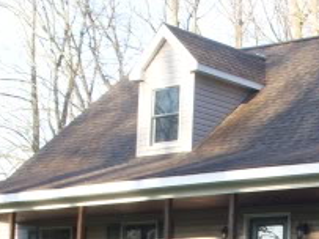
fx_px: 1105
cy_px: 327
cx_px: 291
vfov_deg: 11.9
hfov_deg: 16.2
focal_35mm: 120
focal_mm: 6.3
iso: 100
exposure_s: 1/125
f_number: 3.3
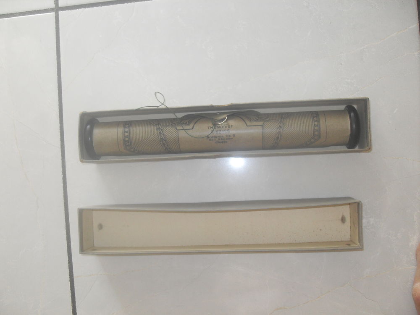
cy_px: 158
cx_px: 210
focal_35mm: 37
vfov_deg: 38.7
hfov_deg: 50.1
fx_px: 449
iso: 100
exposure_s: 1/45
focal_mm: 6.3
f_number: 2.8
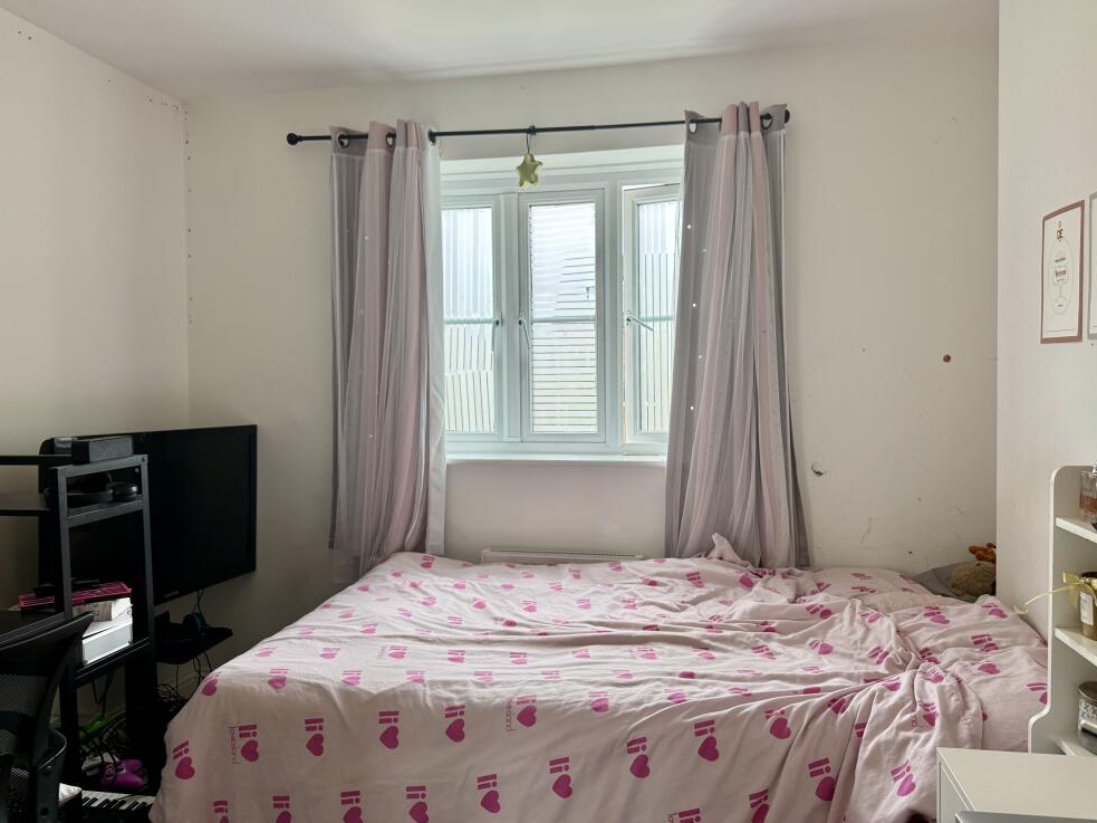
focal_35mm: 25
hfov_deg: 69.4
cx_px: 555
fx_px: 792
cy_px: 399
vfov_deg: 54.9
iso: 100
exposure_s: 1/269
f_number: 1.78
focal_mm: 6.76
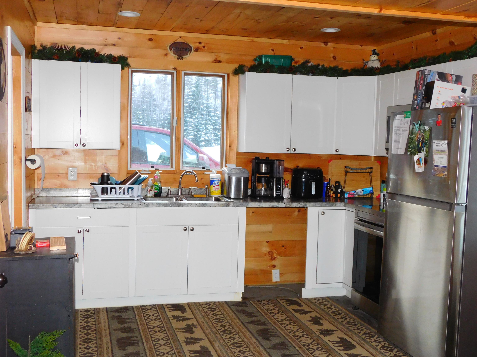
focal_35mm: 40
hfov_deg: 46.8
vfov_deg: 36.0
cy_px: 178
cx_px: 238
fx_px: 551
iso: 320
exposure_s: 1/30
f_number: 3.6
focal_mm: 7.1
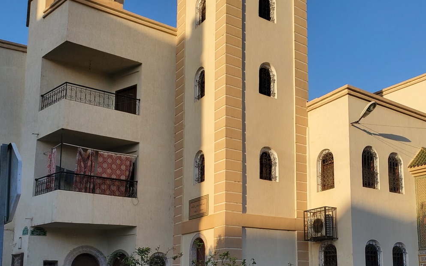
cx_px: 268
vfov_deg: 31.3
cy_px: 204
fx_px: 464
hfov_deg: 48.8
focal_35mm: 40
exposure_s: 1/796
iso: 50
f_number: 2.4
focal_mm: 4.3
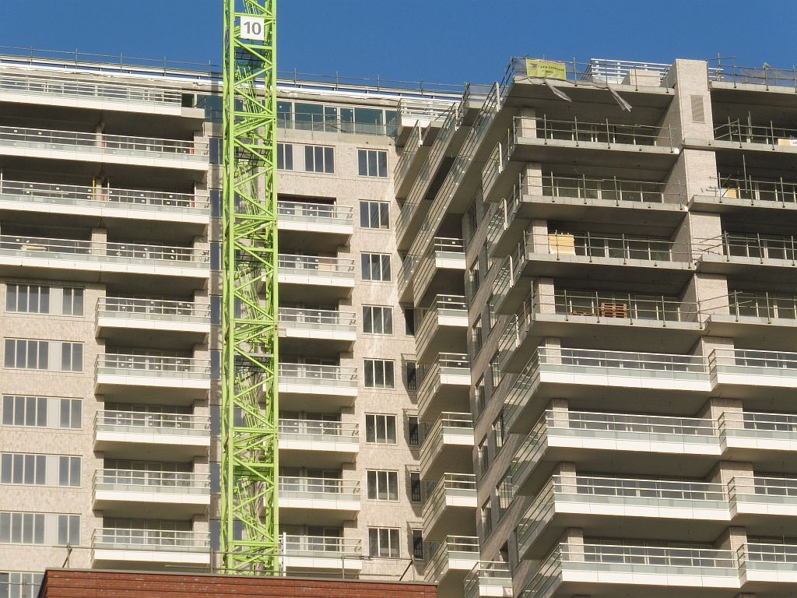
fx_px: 2970
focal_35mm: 129
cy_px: 299
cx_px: 398
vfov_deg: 11.5
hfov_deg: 15.3
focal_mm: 23.1
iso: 100
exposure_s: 1/400
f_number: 7.1
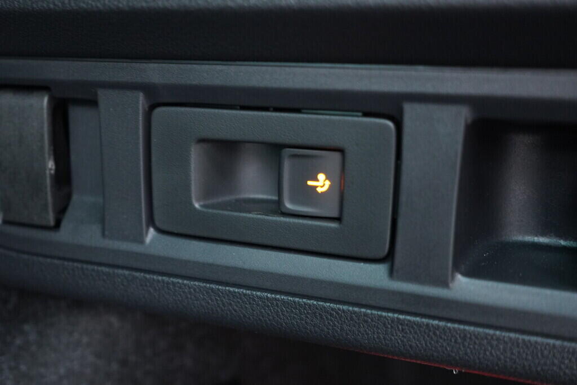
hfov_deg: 53.1
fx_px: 577
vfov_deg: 36.9
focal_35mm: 36
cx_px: 288
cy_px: 192
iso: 1600
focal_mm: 24
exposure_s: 1/40
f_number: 2.8
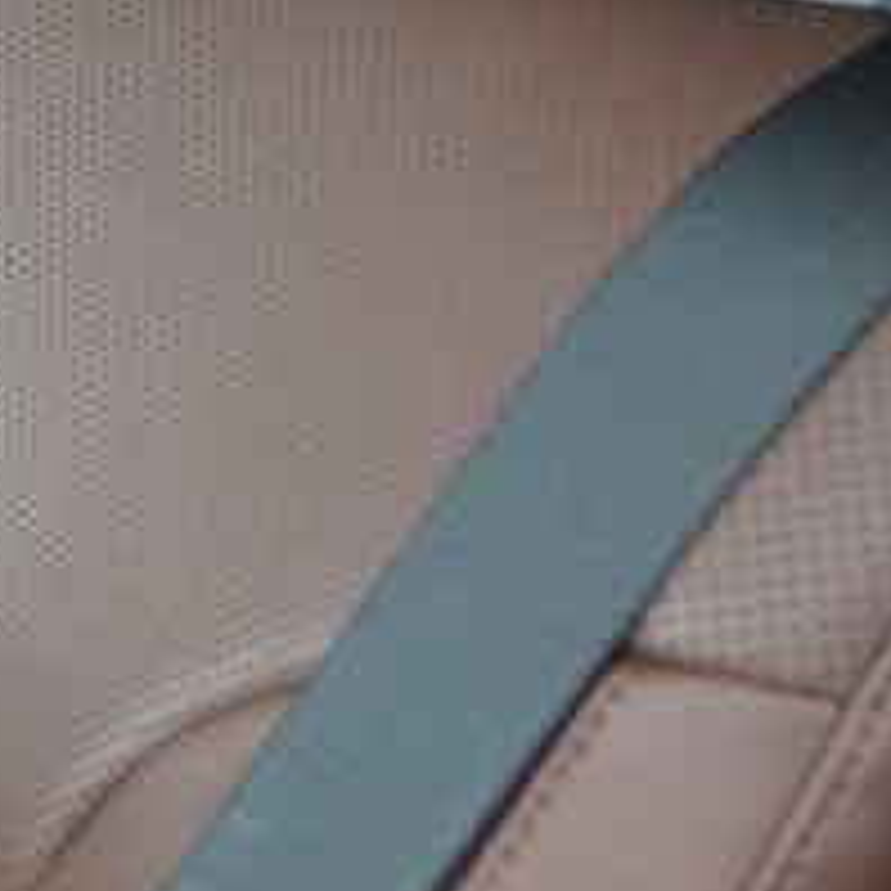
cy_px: 448
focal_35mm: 132
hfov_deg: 10.9
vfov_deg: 13.2
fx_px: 3844
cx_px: -1332
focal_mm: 20
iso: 1600
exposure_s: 1/160
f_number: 2.8
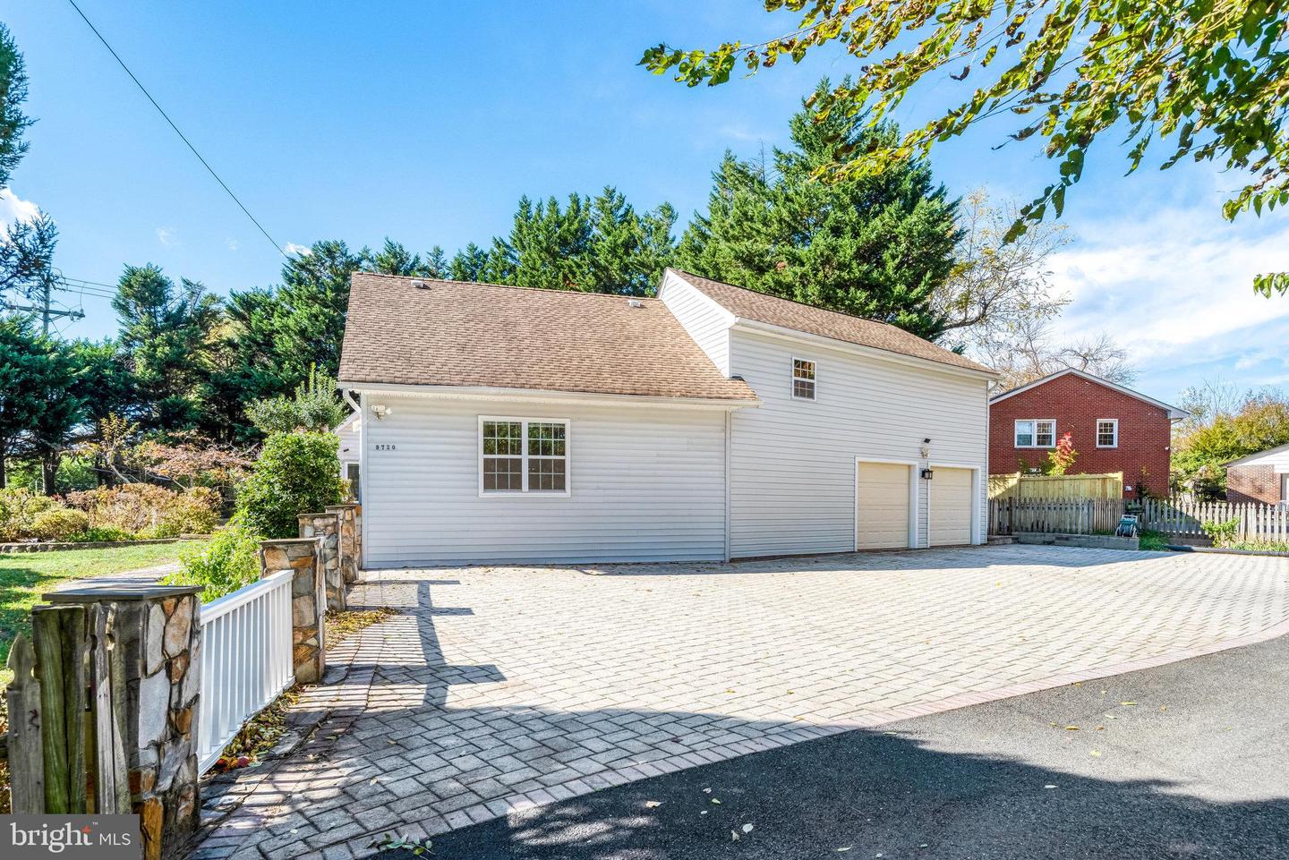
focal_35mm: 20
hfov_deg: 84.0
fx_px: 716
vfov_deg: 62.0
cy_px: 430
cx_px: 644
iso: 400
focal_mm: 20
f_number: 8
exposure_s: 1/800
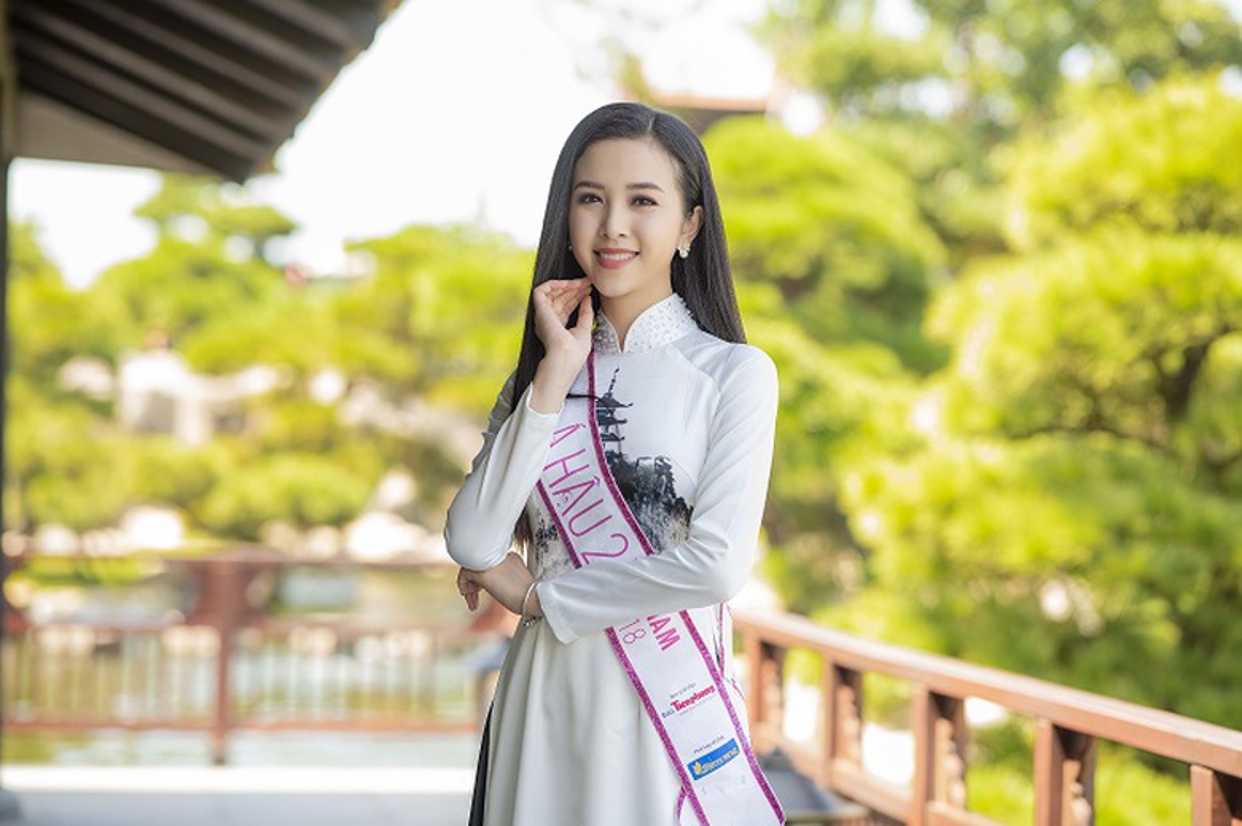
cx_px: 621
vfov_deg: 13.0
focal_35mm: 105
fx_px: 3620
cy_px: 413
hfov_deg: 19.5
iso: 160
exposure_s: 1/200
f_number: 2.8
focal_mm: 105
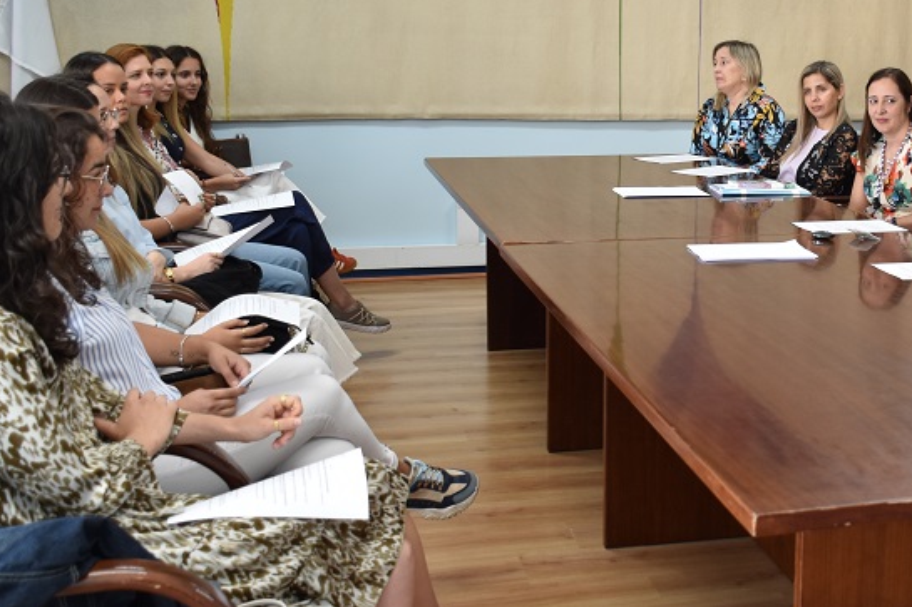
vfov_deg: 24.5
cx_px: 756
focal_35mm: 55
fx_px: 1393
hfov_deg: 34.9
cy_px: 224
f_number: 4
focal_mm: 20
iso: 450
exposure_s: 1/60
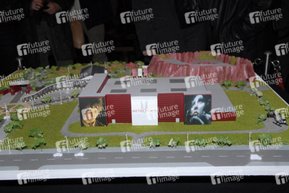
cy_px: 96
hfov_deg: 46.3
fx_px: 338
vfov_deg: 32.0
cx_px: 144
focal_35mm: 42
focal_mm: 28
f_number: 5.6
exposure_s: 1/200
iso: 400
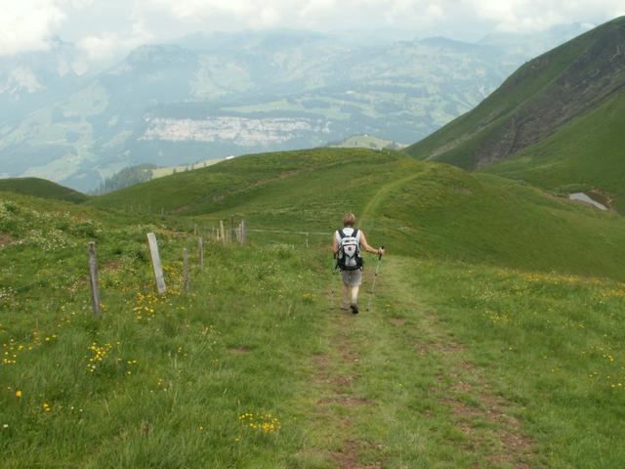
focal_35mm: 35
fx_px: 632
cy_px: 234
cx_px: 312
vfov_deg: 40.7
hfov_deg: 52.6
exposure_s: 1/80
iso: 50
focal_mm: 5.86
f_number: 8
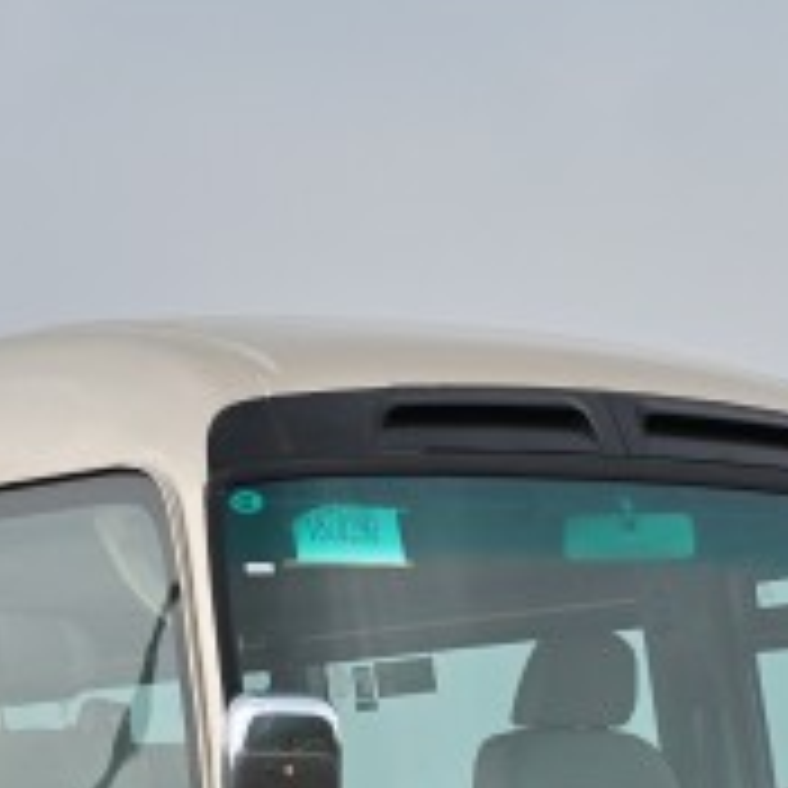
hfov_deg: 7.3
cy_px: 851
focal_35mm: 241
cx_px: 419
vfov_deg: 7.2
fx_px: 6207
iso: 200
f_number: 4
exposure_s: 1/2000
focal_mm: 62
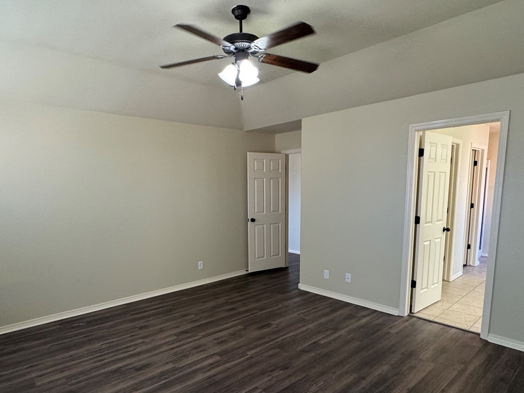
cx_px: 244
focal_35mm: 22
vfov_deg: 60.7
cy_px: 231
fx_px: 333
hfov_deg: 76.3
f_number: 2.2
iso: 200
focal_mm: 2.22
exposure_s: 1/60
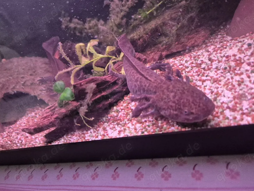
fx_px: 176
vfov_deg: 56.8
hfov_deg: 71.6
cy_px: 94
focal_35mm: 24
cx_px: 125
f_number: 1.8
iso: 1250
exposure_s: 1/100
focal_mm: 5.4
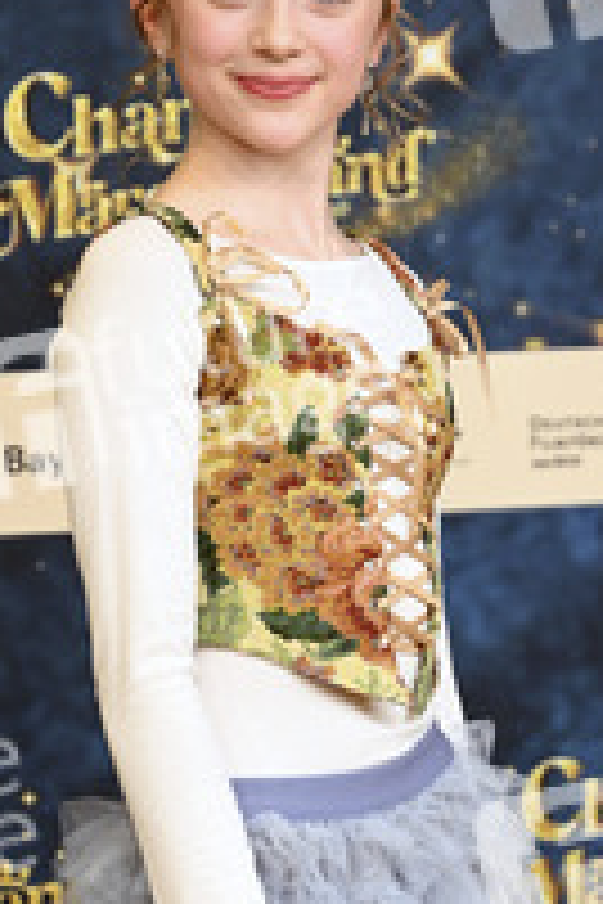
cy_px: 621
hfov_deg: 9.9
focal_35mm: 139
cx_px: 297
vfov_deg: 14.7
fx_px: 3492
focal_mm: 70
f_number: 2.8
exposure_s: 1/160
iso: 320
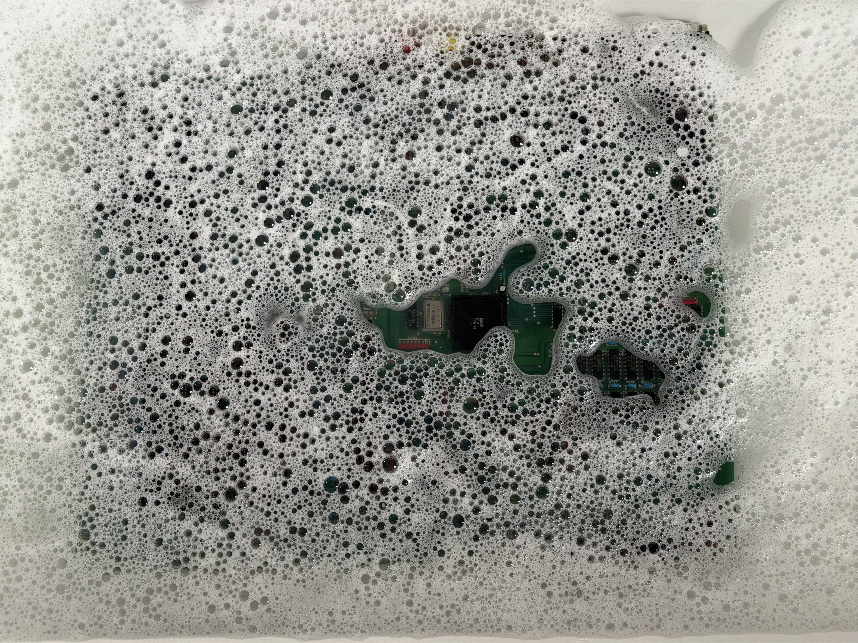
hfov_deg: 39.7
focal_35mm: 48
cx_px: 429
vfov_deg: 30.3
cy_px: 322
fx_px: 1190
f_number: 1.78
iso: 200
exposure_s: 1/60
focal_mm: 6.76
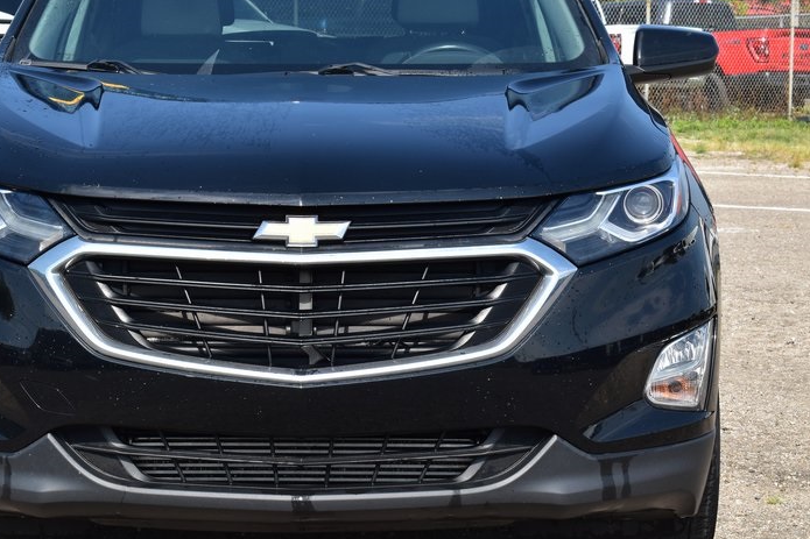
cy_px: 258
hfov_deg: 17.8
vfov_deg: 11.9
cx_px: 309
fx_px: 2587
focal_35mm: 115
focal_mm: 52
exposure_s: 1/320
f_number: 10
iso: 400
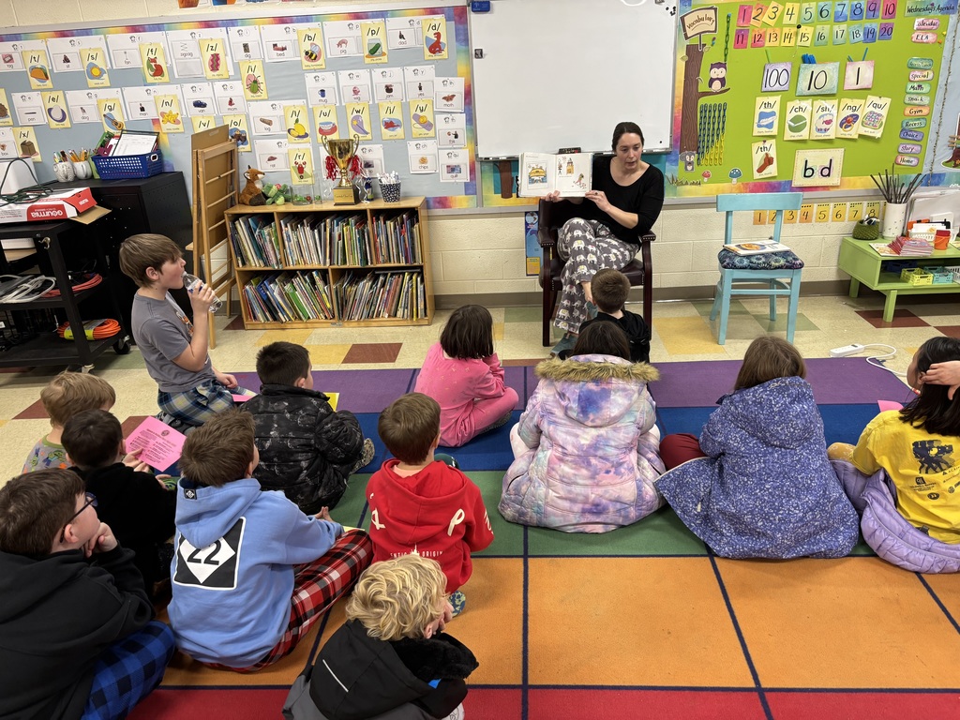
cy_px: 360
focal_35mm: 26
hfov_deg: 67.3
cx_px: 480
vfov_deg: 53.1
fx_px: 721
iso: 125
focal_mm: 5.96
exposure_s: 1/60
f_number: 1.6
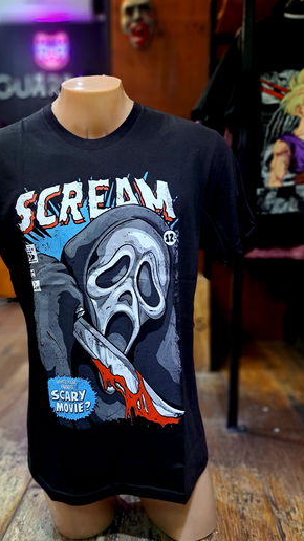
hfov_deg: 42.8
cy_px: 276
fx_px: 387
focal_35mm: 27
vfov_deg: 69.9
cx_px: 132
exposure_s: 1/50
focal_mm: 5.23
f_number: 1.8
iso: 100
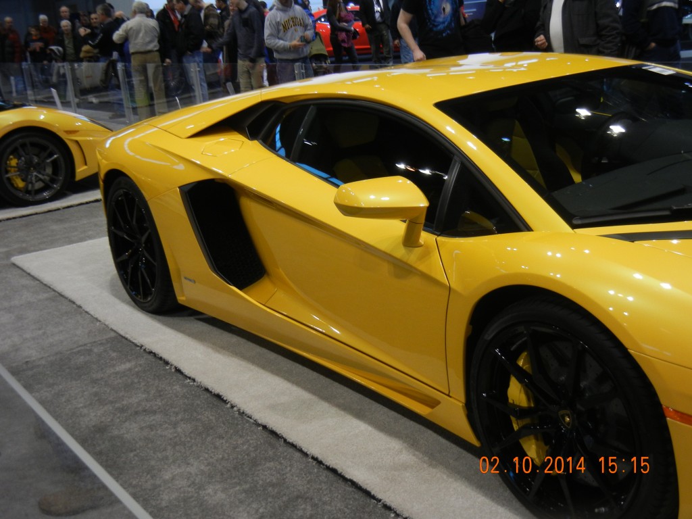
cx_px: 346
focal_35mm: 45
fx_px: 900
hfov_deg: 42.1
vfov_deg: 32.2
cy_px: 260
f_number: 3.8
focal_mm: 8.1
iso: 235
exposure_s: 1/58.5
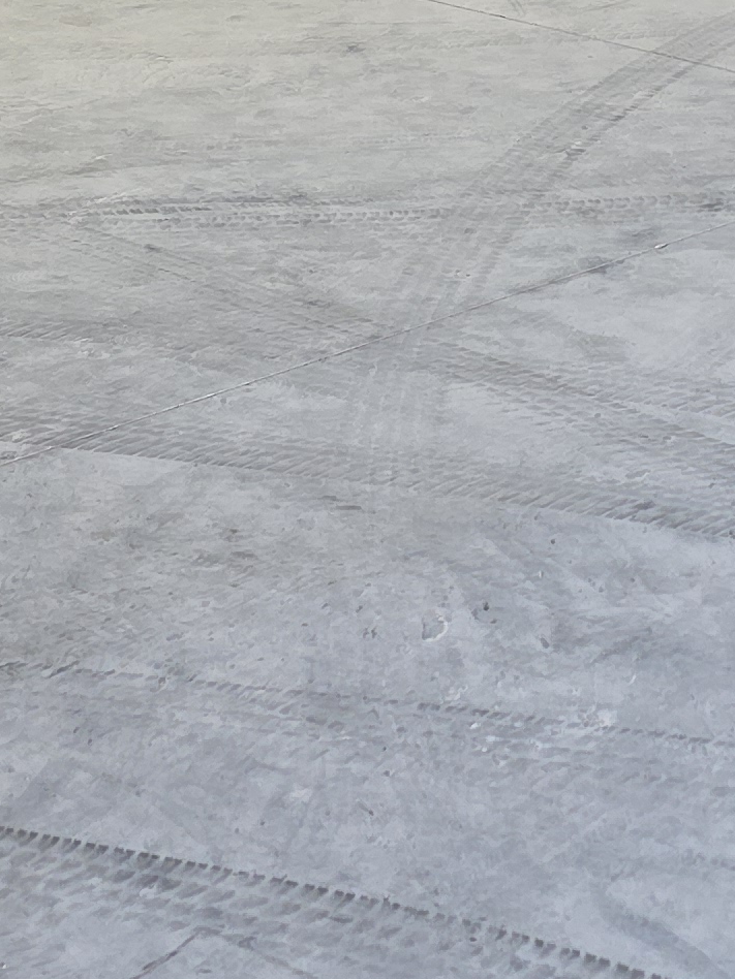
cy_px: -518
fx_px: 2746
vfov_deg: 17.9
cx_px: 555
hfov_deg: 15.2
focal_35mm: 97
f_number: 1.7
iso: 40
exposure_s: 1/60
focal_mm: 6.3
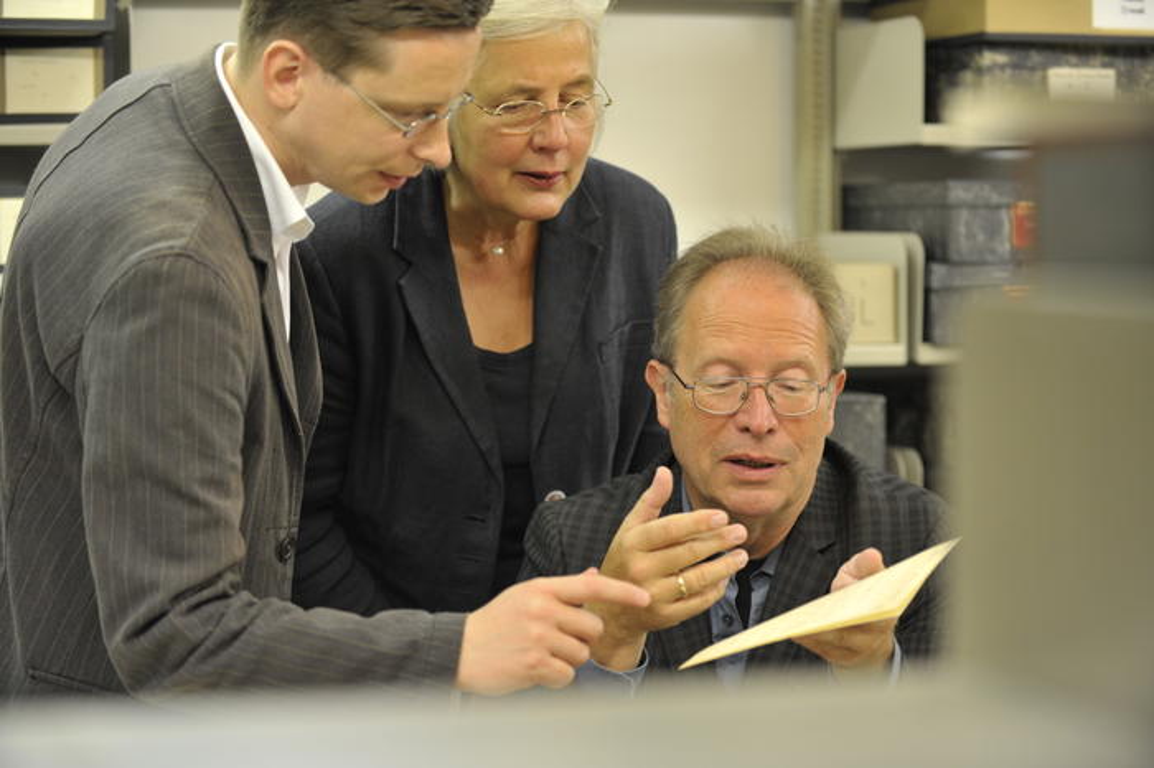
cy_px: 384
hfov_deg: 25.4
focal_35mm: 80
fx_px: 2563
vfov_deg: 17.0
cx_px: 577
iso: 1250
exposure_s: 1/125
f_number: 2.8
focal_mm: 80
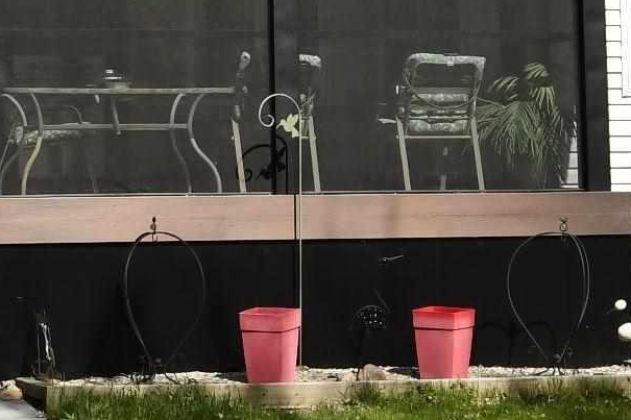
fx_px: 2418
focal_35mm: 138
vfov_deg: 9.8
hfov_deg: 14.8
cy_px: -53
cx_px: 144
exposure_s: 1/640
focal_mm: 20
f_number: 8
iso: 560
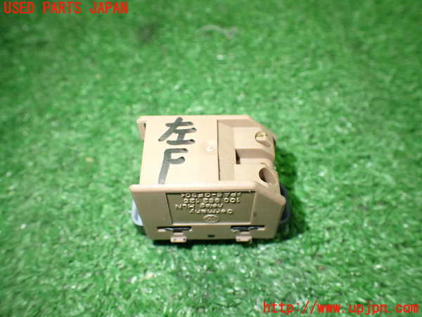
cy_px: 158
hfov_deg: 60.0
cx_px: 211
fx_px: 366
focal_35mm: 30
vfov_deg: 46.8
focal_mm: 5.4
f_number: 2.3
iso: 800
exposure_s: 1/100
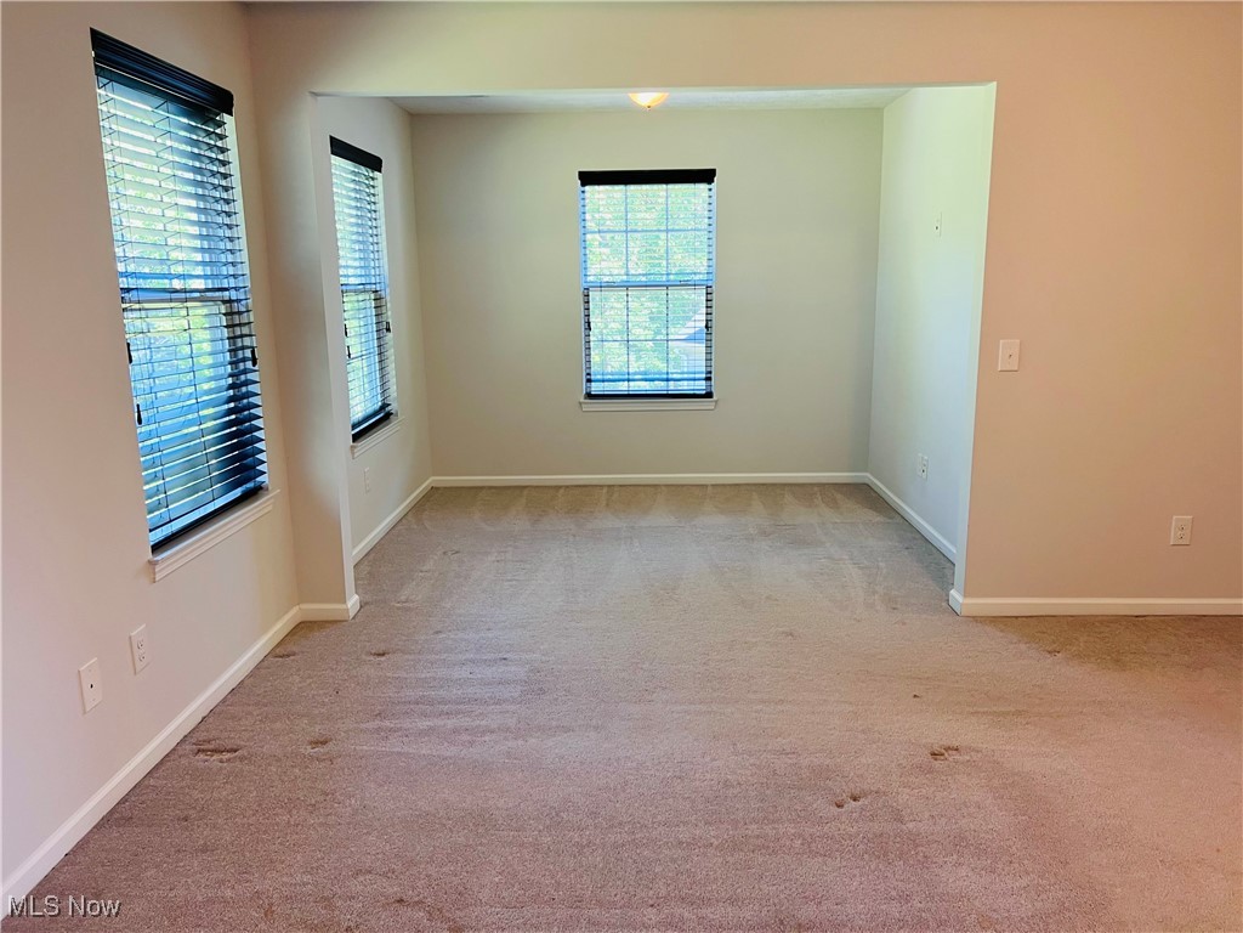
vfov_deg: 53.1
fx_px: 934
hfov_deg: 67.3
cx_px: 622
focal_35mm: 26
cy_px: 466
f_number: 1.5
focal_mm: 5.7
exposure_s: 1/60
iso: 100
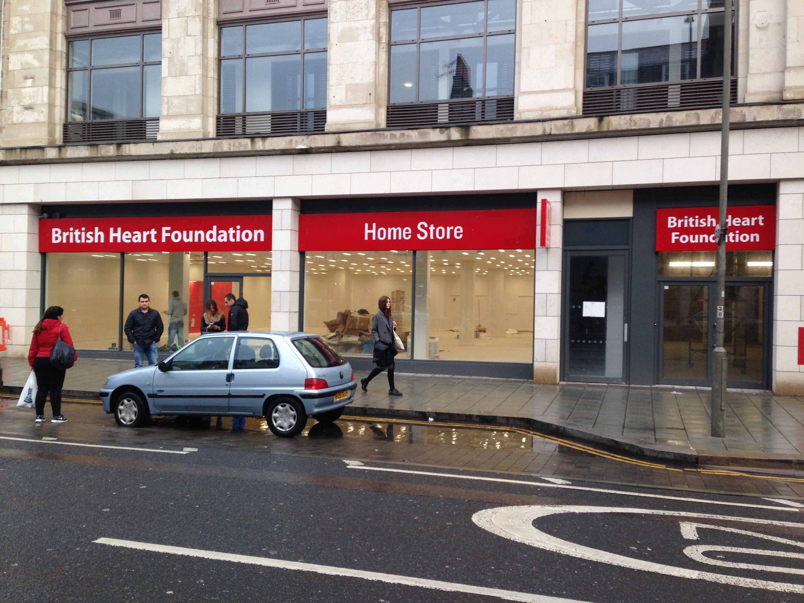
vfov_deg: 42.9
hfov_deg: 55.4
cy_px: 302
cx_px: 402
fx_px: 766
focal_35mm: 33
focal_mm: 4.12
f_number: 2.4
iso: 50
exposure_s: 1/120
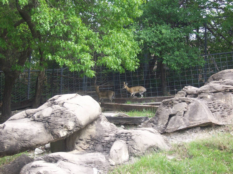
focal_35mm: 89
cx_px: 116
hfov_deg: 22.0
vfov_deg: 16.6
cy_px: 87
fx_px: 599
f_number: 4.8
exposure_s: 1/180
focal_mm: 14.8
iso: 140
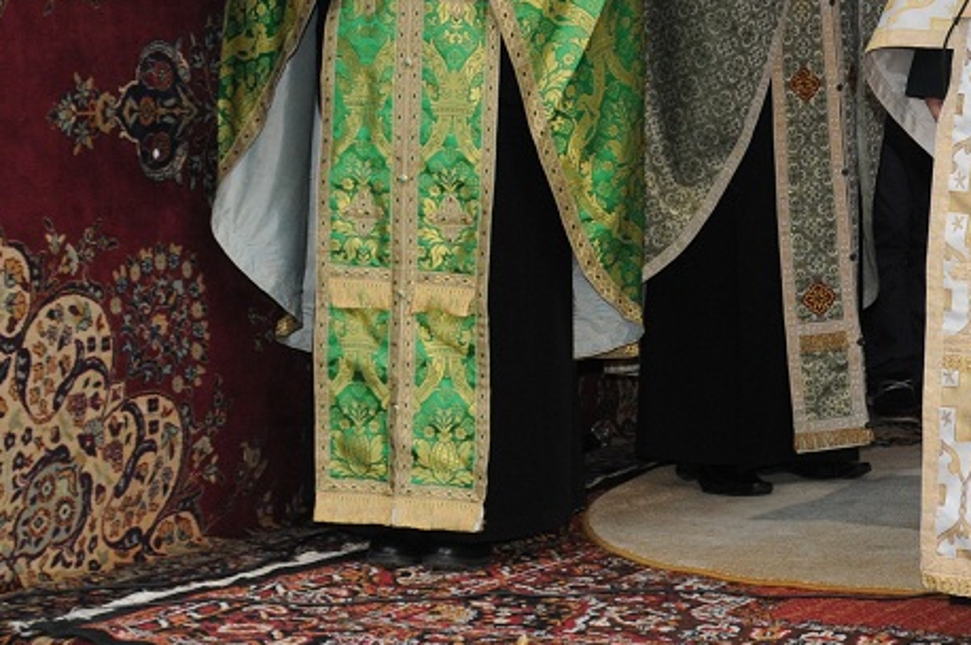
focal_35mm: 110
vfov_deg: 12.3
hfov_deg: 17.7
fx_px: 2963
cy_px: -16
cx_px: 1181
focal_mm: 28
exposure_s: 1/60
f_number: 6.3
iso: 500
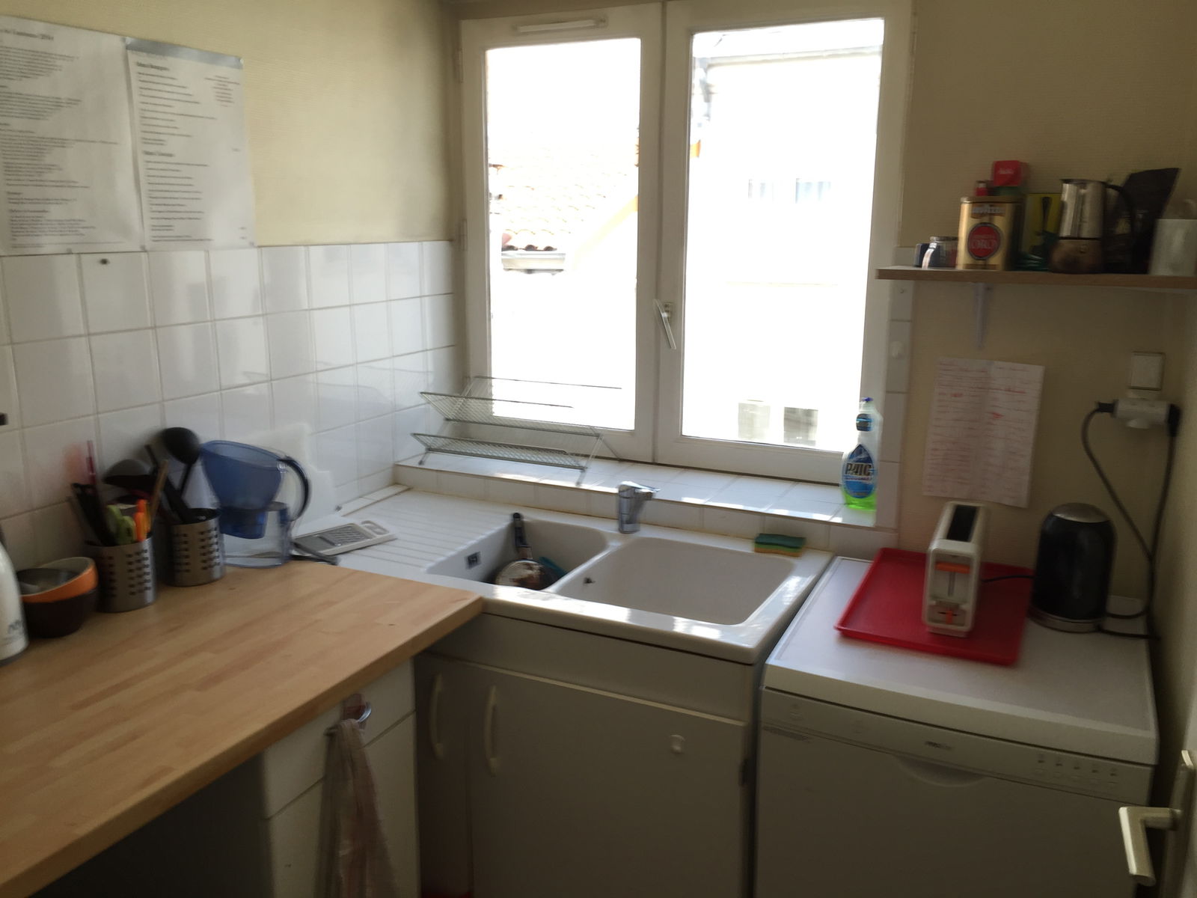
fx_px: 1003
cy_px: 449
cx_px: 598
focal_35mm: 29
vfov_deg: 48.2
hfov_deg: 61.7
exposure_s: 1/124
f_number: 2.2
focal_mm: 4.15
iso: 32
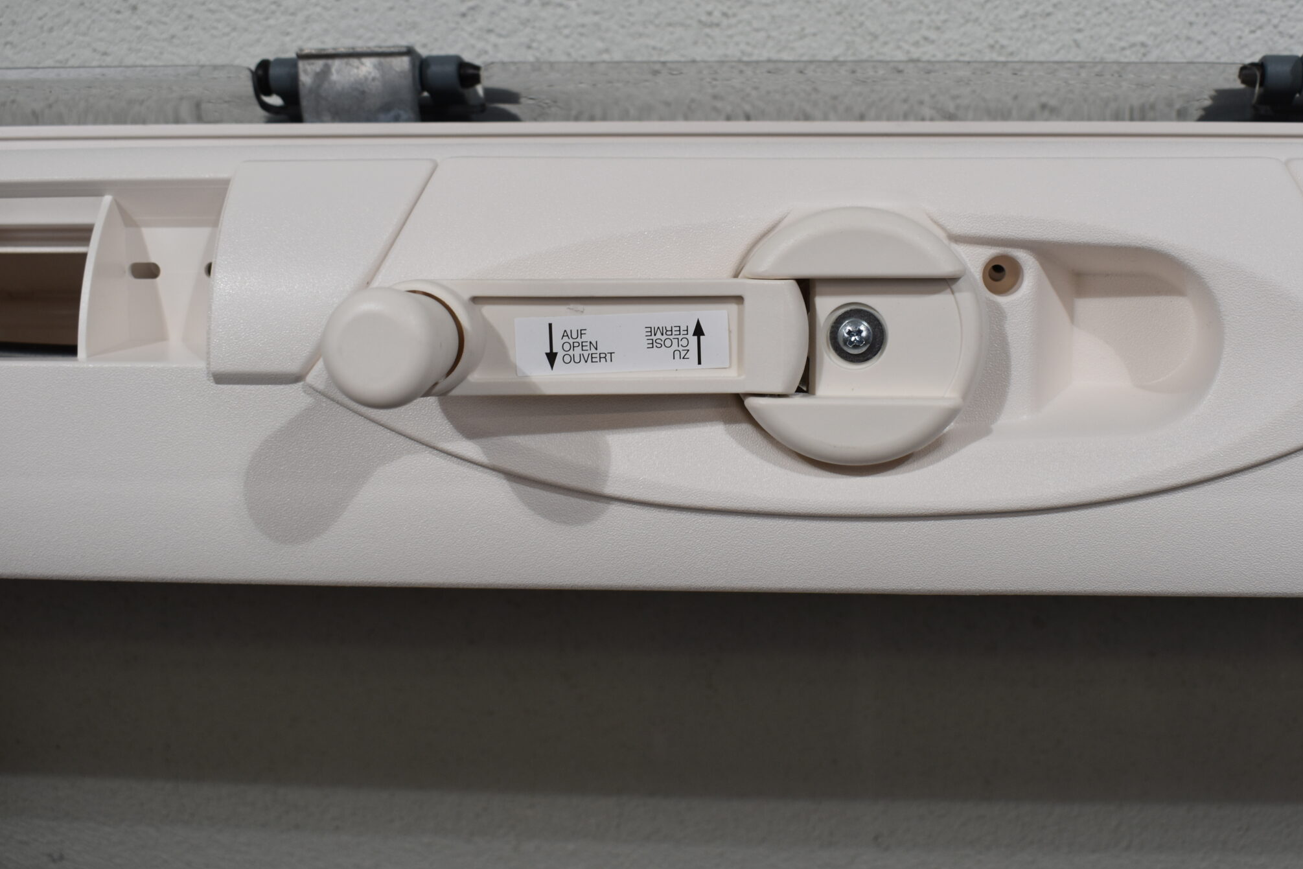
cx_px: 778
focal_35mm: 42
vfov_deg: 31.9
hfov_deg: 46.2
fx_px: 1520
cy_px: 377
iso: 250
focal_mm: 22
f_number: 5.6
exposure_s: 1/125
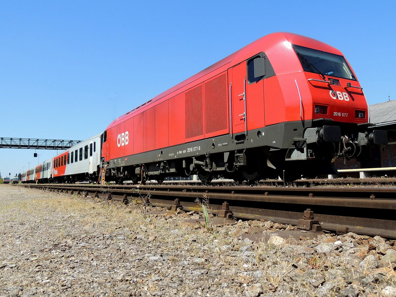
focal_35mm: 30
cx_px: 198
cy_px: 148
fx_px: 343
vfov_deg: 46.8
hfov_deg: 60.0
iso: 100
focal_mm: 5.3
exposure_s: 1/1000
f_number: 3.1
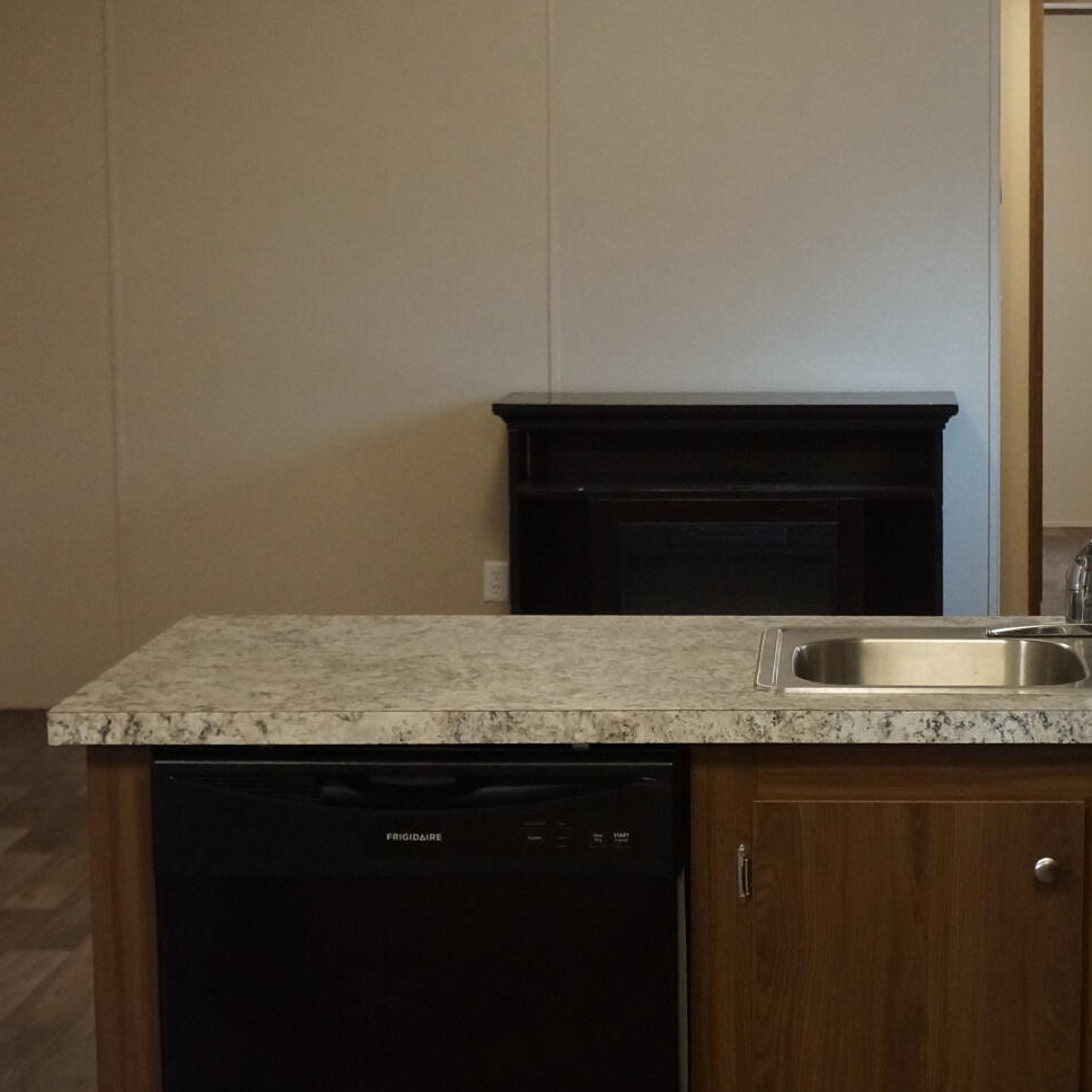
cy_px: 528
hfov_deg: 21.5
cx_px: 948
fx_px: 2820
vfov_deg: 21.9
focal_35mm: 79
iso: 3200
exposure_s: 1/250
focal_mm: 20
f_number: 4
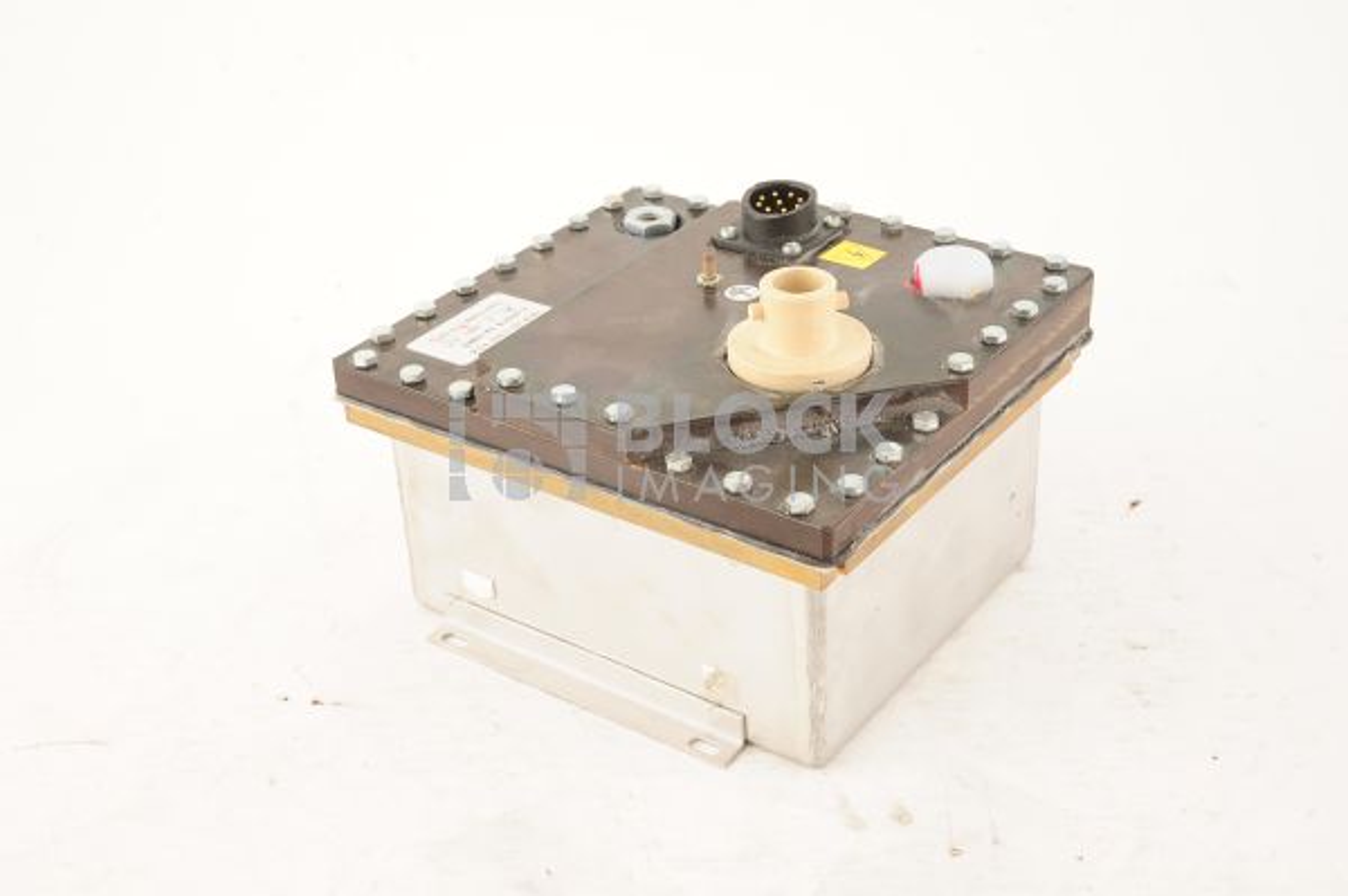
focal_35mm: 50
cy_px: 448
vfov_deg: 26.9
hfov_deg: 39.6
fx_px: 1871
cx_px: 674
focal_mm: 50
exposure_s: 1/125
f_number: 10
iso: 1600
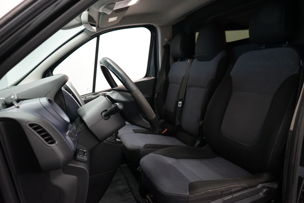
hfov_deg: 63.7
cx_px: 152
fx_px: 245
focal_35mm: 29
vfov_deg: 45.0
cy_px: 102
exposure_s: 1/160
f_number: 3.5
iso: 3200
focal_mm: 29
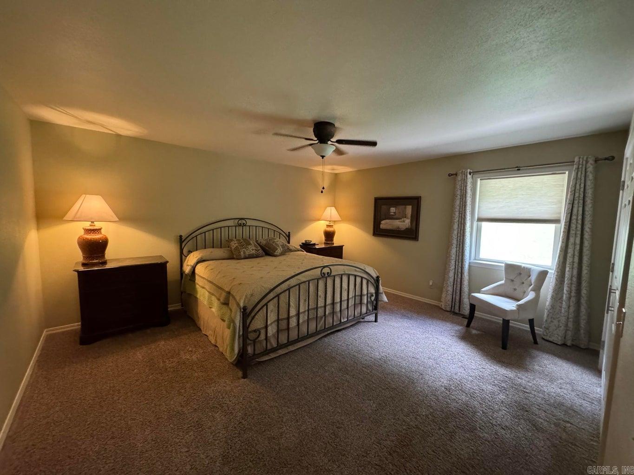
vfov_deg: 85.7
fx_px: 256
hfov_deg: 102.1
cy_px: 238
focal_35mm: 14
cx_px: 317
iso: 1250
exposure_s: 1/60
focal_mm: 2.22
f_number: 2.2
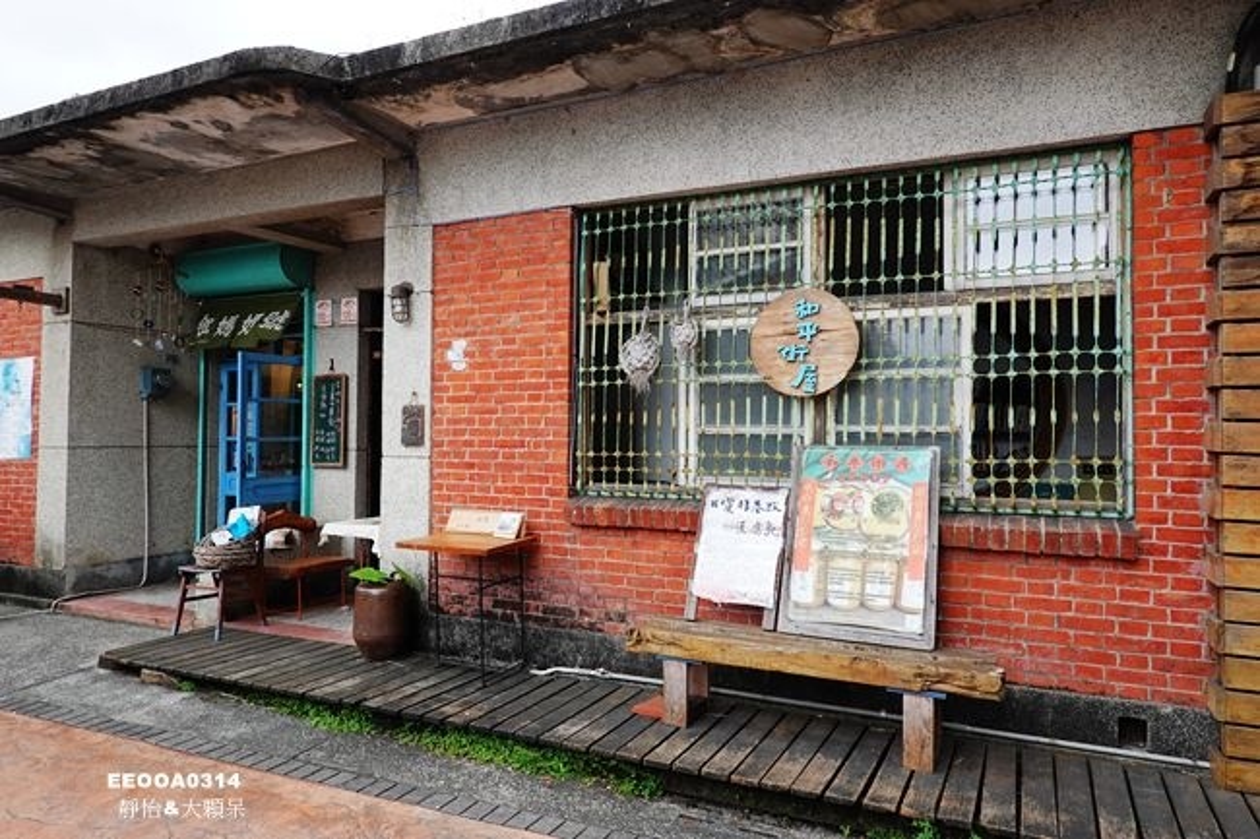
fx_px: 840
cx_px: 630
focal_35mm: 24
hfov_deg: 73.8
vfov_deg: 53.1
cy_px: 420
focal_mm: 9
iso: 125
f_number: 2.8
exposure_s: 1/100
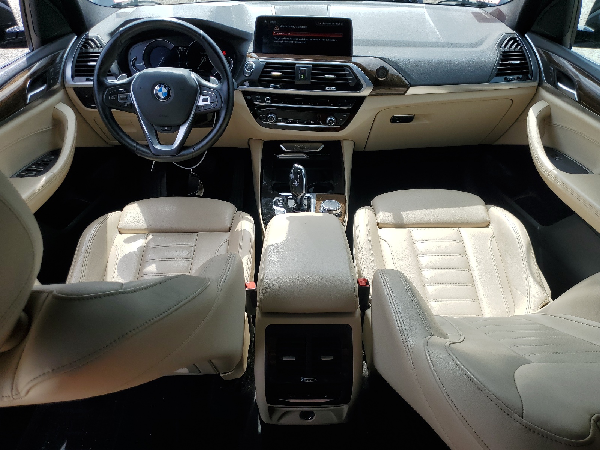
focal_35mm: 26
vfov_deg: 53.1
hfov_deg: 67.3
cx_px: 300
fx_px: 451
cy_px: 225
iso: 50
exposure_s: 1/1667
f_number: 1.5
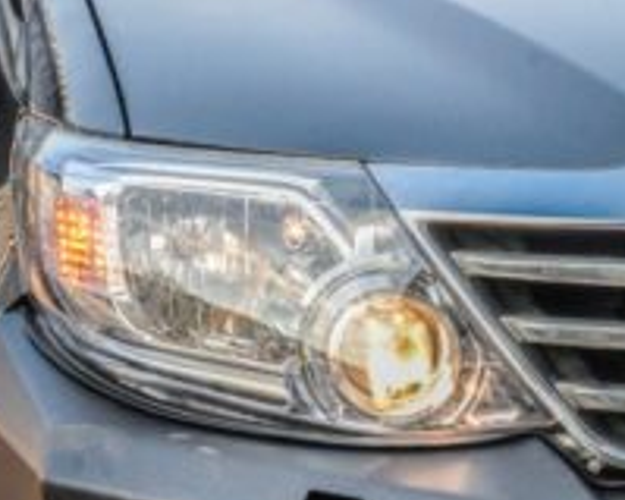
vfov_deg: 7.5
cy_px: 575
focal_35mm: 204
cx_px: 647
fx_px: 3772
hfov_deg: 9.4
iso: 2000
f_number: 11
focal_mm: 72
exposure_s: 1/500
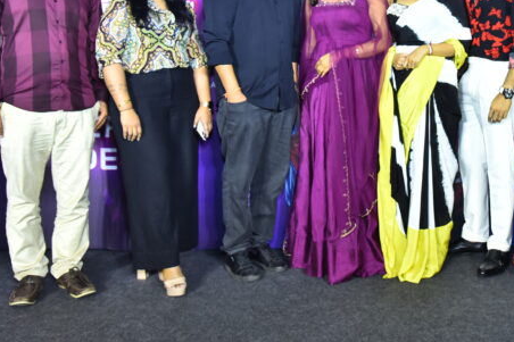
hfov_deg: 37.7
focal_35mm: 51
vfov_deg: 25.9
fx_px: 728
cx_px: 398
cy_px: 61
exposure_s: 1/125
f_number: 4.5
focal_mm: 30
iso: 1600
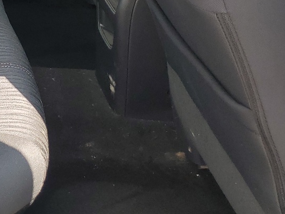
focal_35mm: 77
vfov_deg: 18.1
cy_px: -52
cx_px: -91
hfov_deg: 22.5
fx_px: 634
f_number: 1.5
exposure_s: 1/270
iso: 50
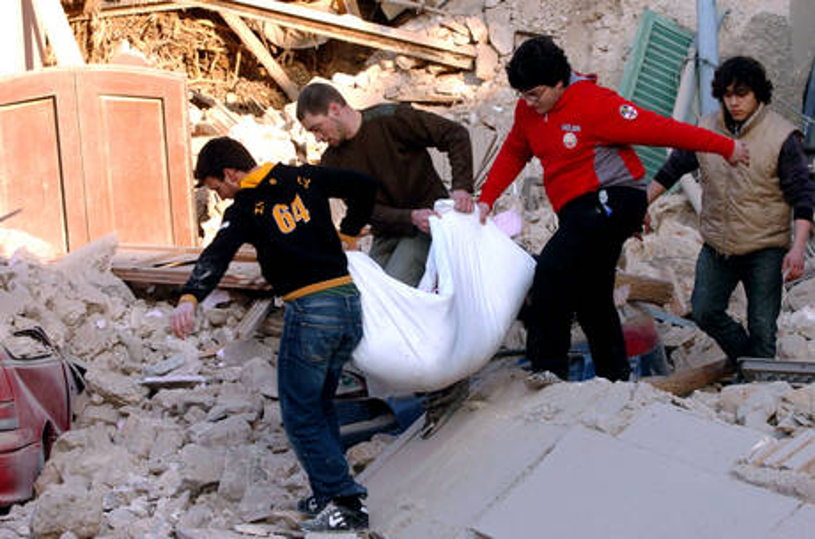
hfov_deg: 13.7
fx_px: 3387
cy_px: 270
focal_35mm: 150
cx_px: 408
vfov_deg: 9.1
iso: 250
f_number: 5.3
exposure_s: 1/320
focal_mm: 100
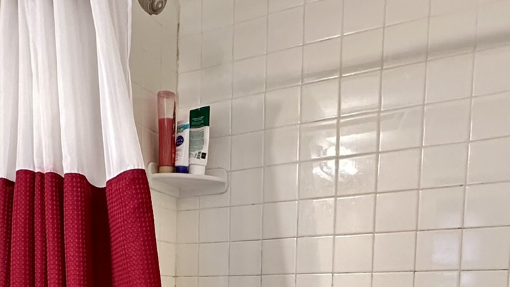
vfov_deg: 25.3
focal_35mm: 41
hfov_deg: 48.2
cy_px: 367
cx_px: 153
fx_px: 555
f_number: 2.2
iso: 500
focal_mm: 2.22
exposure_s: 1/60
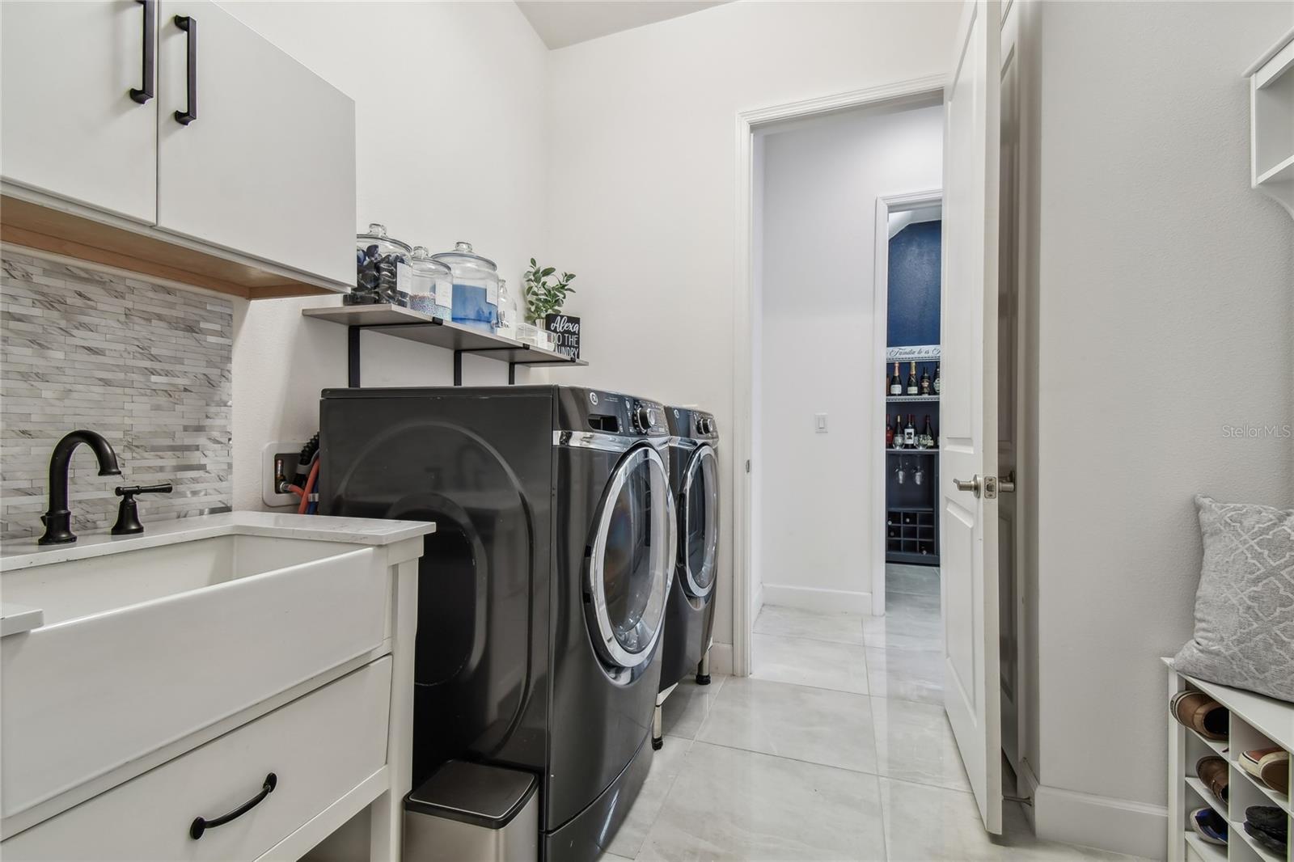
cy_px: 431
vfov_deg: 77.3
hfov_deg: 100.4
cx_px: 647
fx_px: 539
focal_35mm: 15
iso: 100
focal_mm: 10
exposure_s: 1/2.5
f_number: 7.1
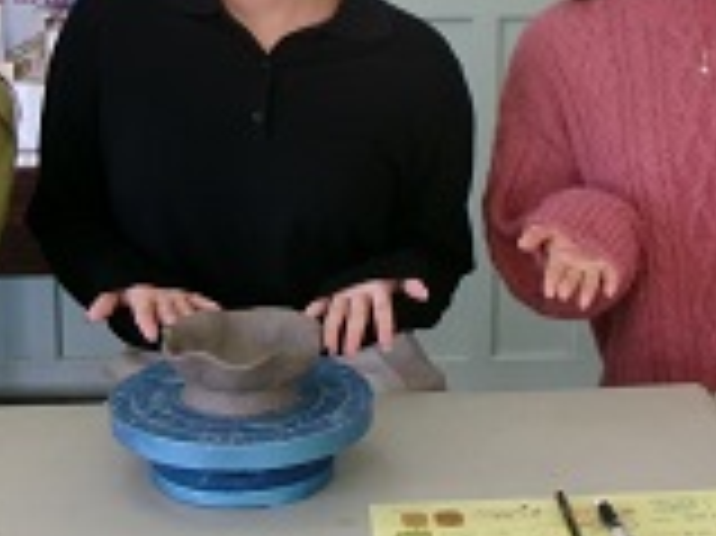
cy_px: 59
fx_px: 2232
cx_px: 221
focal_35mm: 108
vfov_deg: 13.6
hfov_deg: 18.2
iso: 154
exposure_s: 1/34
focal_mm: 7.8
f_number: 4.7
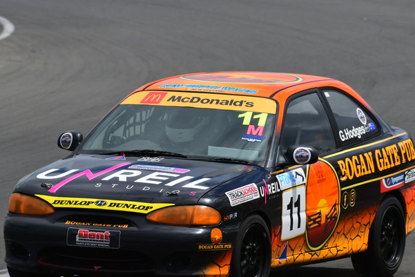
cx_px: 204
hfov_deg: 2.3
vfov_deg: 1.5
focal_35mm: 899
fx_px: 10365
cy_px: 140
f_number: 10
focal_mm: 450
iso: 200
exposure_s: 1/640
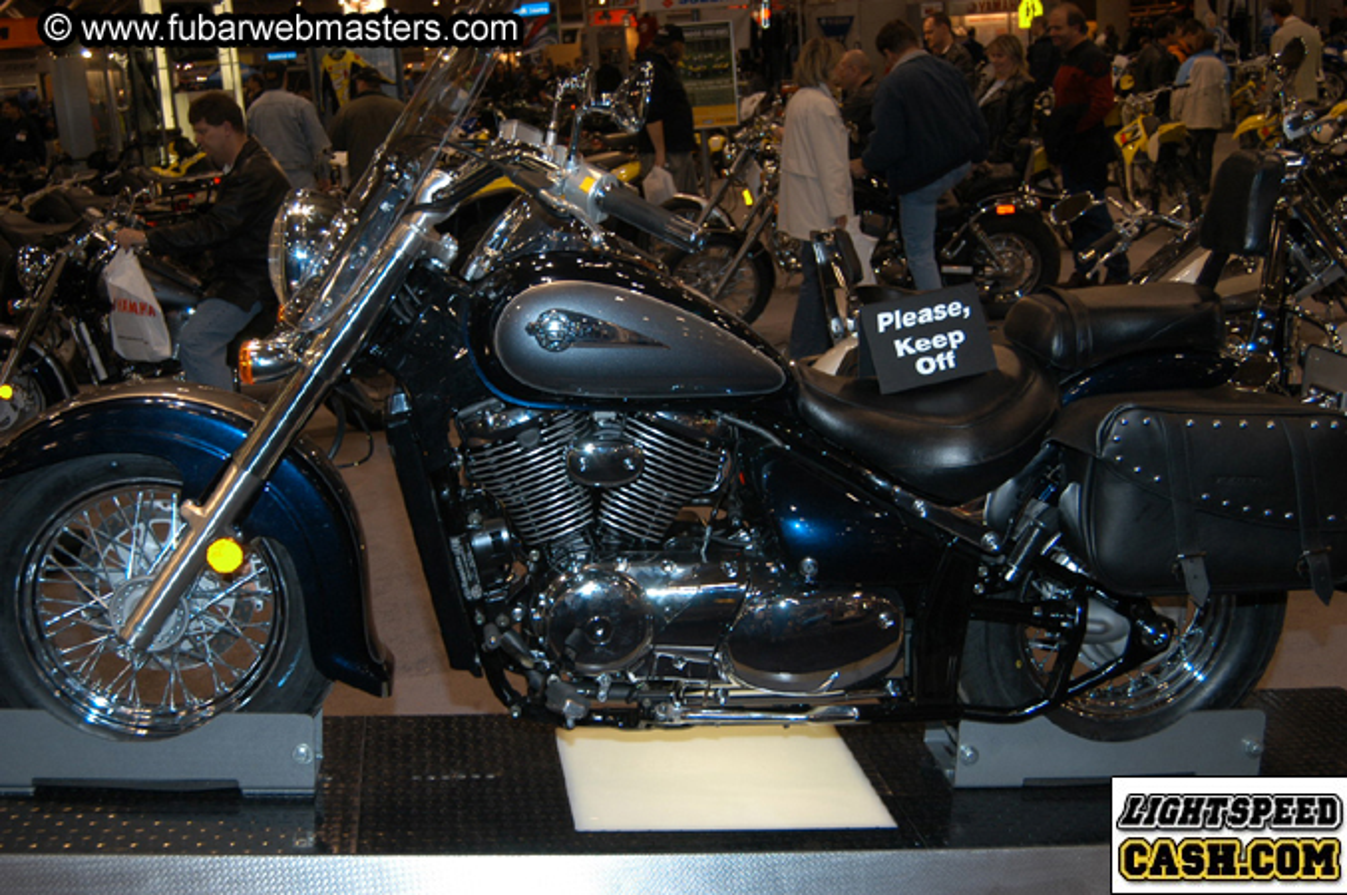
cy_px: 448
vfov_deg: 31.8
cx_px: 674
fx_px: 1570
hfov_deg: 46.4
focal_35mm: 42
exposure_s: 1/60
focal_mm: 28
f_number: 5
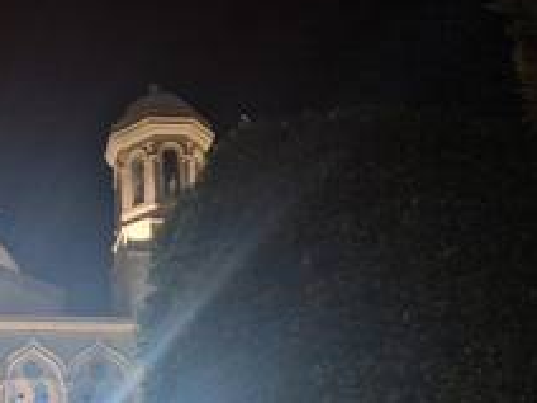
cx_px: -66
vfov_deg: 27.4
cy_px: 335
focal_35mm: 52
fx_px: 807
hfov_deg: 32.1
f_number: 1.8
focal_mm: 6.4
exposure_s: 1/50
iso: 640
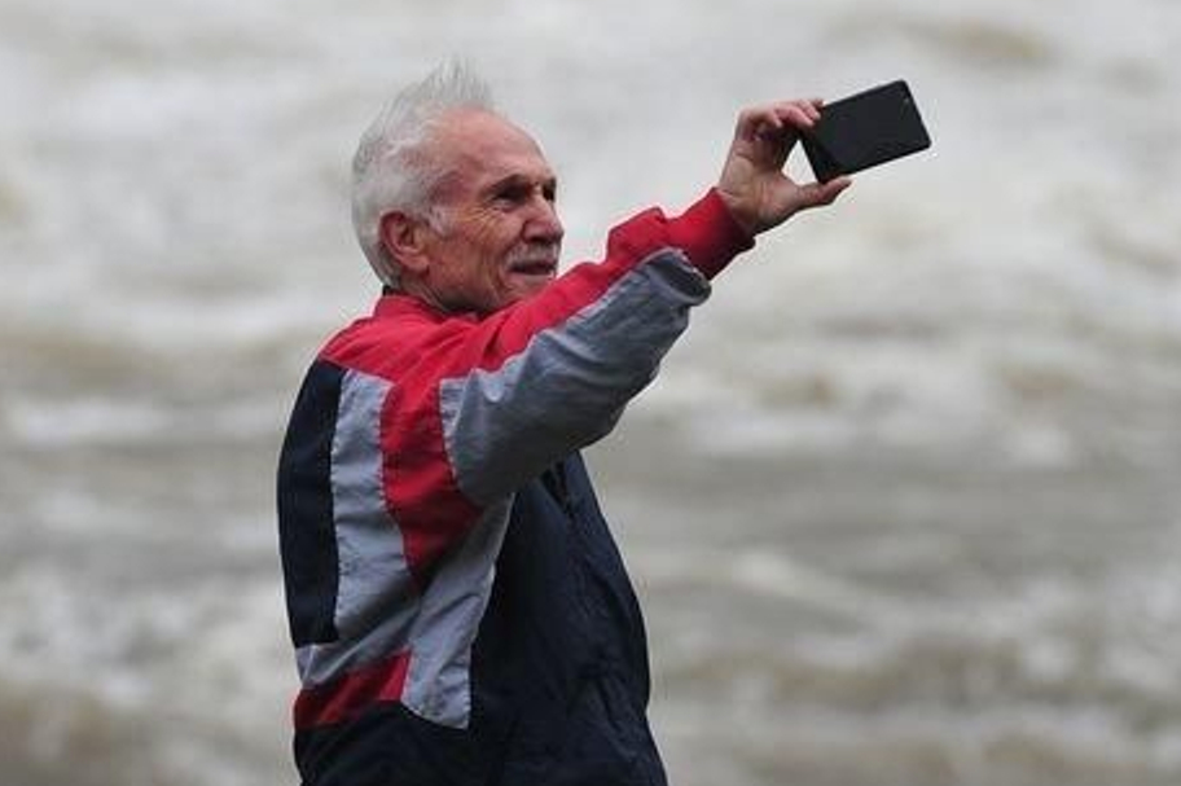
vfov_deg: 3.9
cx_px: 484
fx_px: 11508
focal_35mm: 351
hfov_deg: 5.9
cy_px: 210
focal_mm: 200
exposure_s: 1/640
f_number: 4.5
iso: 400
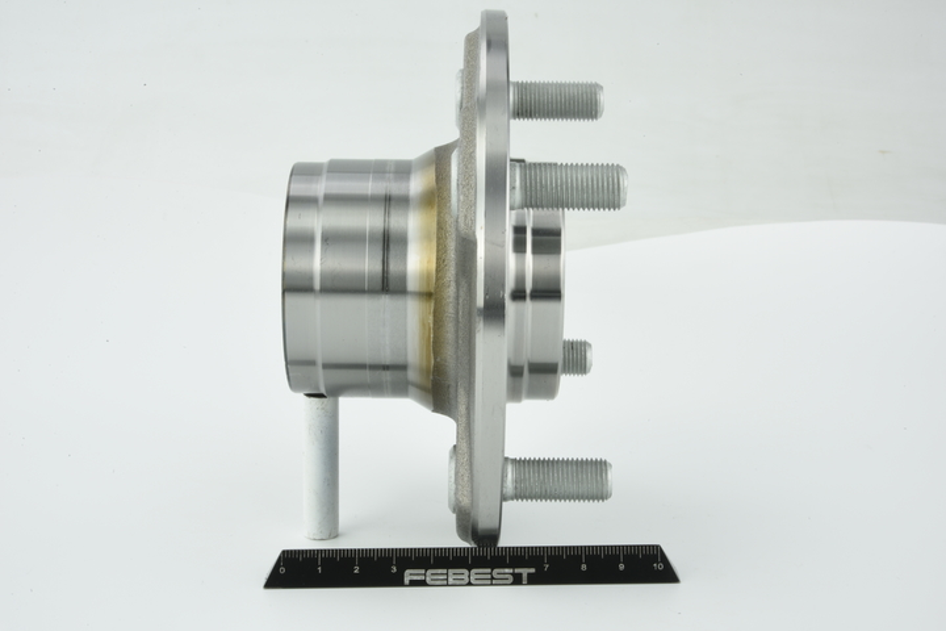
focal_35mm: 60
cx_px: 473
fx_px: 1577
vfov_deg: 22.6
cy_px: 316
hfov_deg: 33.4
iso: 64
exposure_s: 1/2
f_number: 32
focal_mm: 60
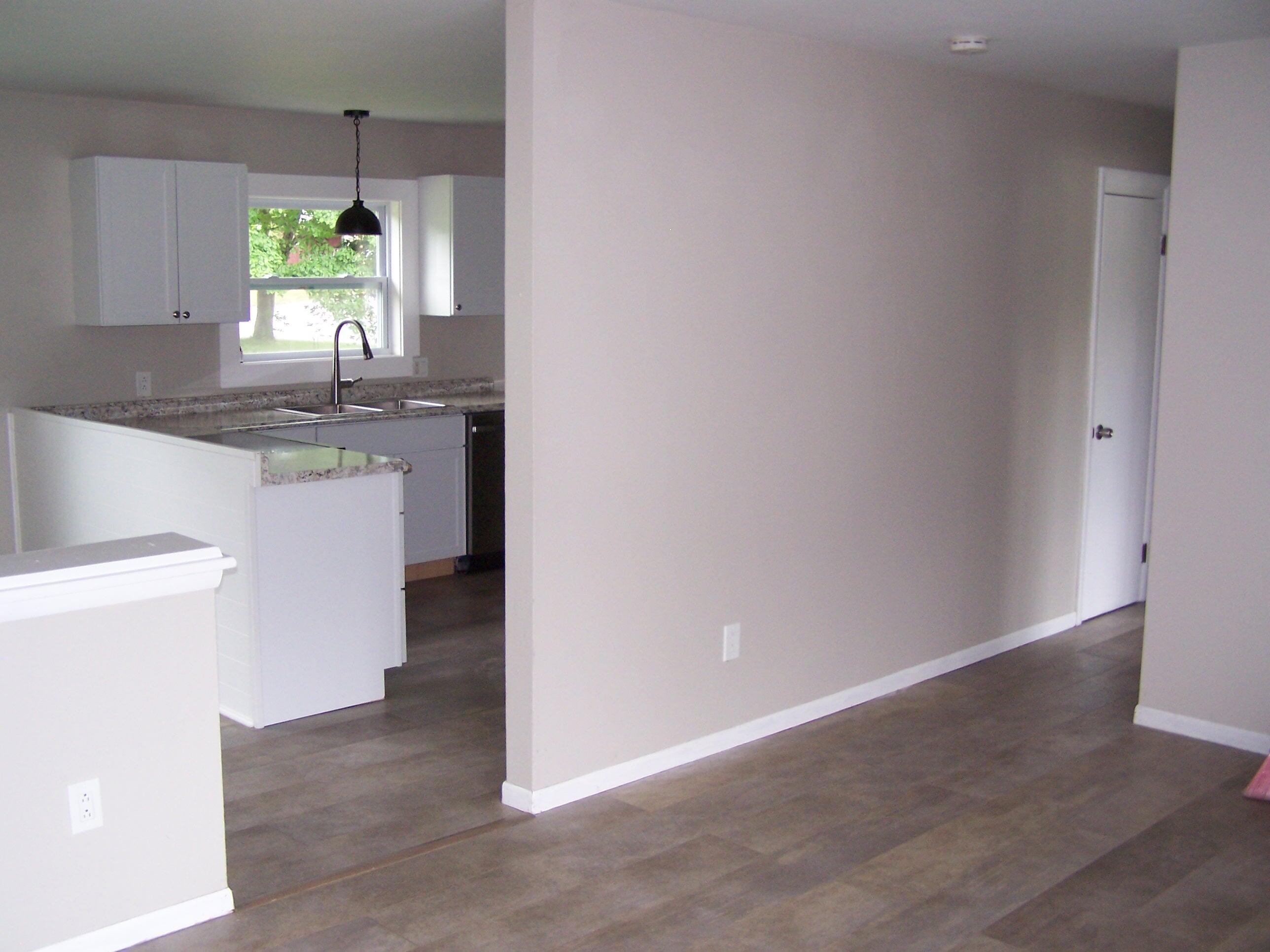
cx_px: 635
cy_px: 476
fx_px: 1394
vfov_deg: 37.7
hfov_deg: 49.0
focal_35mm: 38
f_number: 2.8
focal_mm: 6.3
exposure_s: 1/60
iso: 140
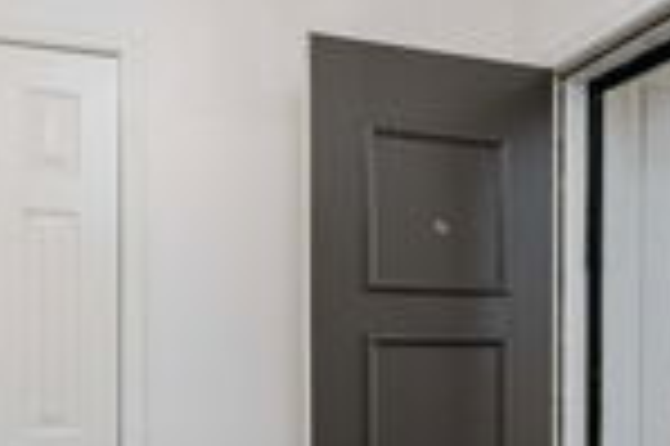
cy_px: 385
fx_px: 837
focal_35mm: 45
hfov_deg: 43.6
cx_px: 333
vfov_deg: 28.8
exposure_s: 1/160
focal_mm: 14
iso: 500
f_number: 8
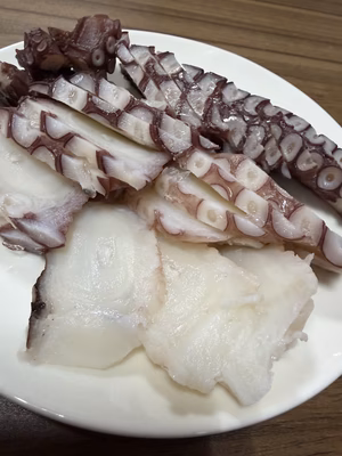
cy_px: 228
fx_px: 343
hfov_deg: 53.1
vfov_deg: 67.3
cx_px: 171
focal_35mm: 26
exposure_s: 1/60
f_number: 2.2
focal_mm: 2.22
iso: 250
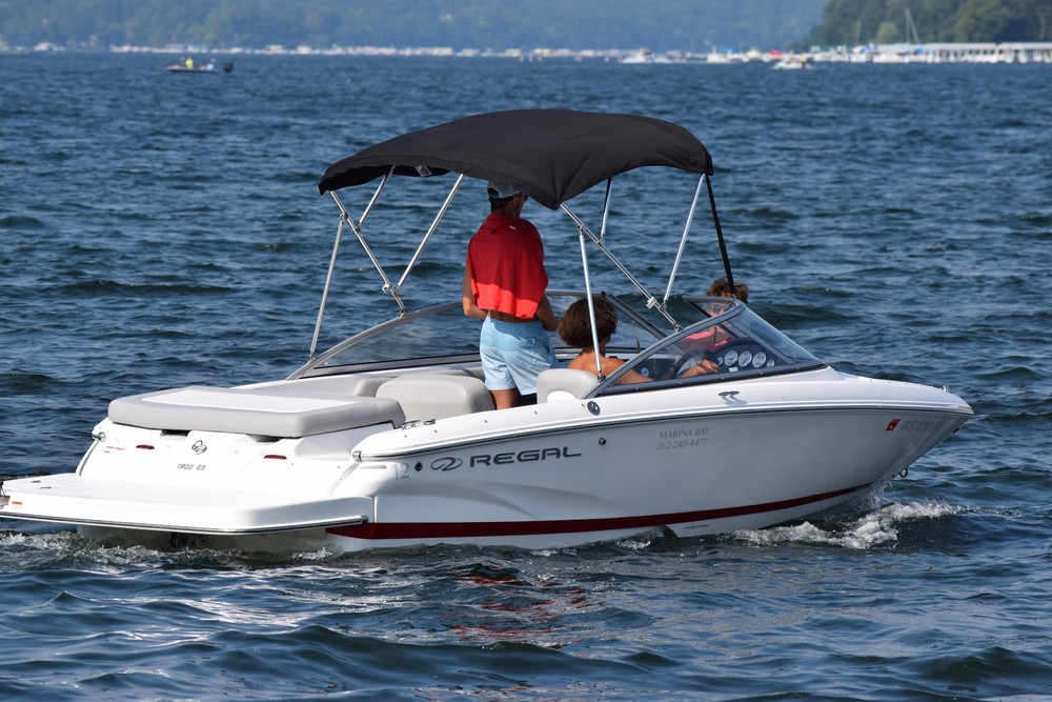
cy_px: 351
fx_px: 8110
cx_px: 526
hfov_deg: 7.4
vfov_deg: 5.0
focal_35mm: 278
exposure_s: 1/800
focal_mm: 185
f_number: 7.1
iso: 200
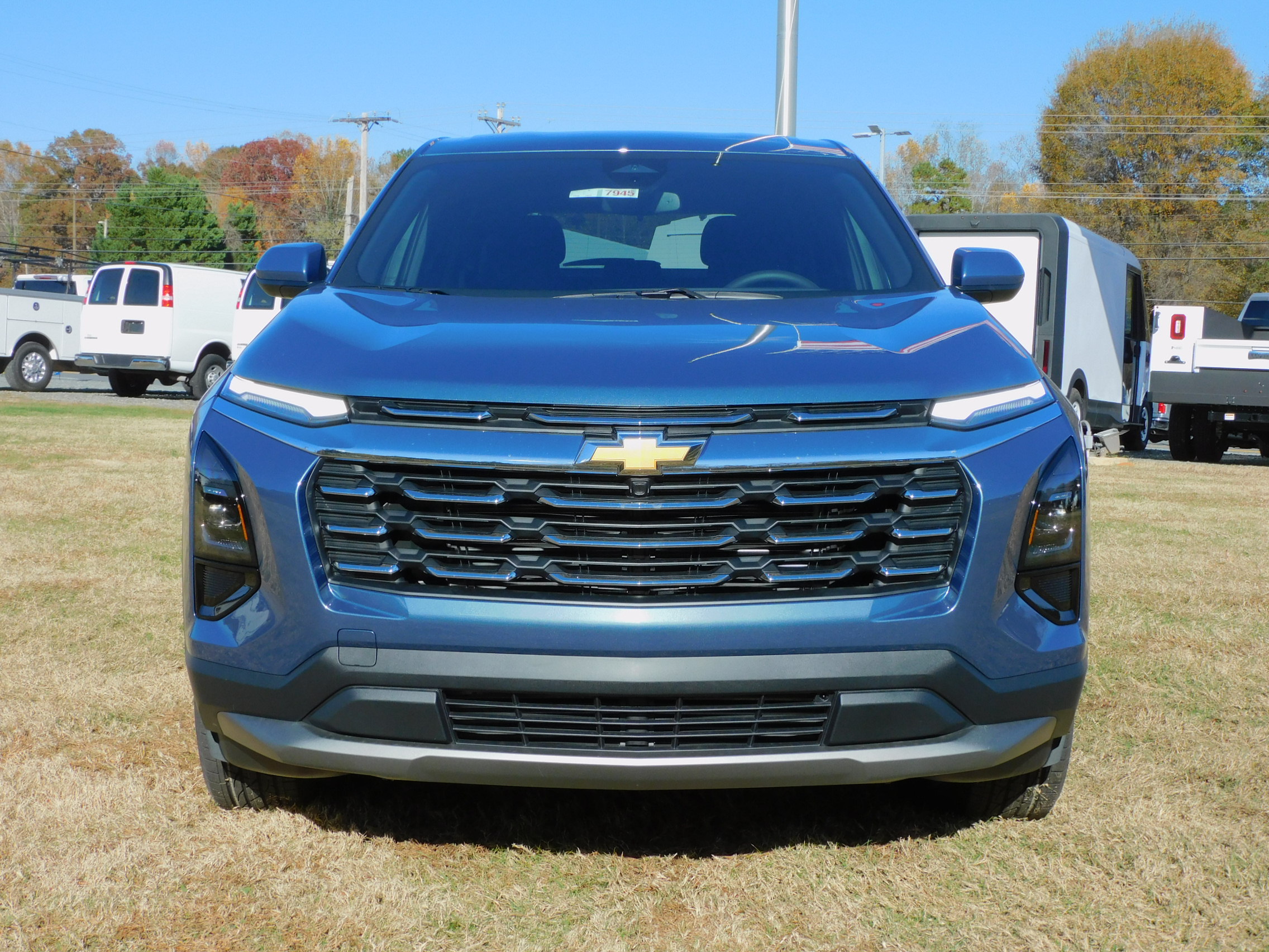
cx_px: 634
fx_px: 1833
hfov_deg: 38.2
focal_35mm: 50
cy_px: 476
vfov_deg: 29.1
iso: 125
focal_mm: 9
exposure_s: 1/1000
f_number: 4
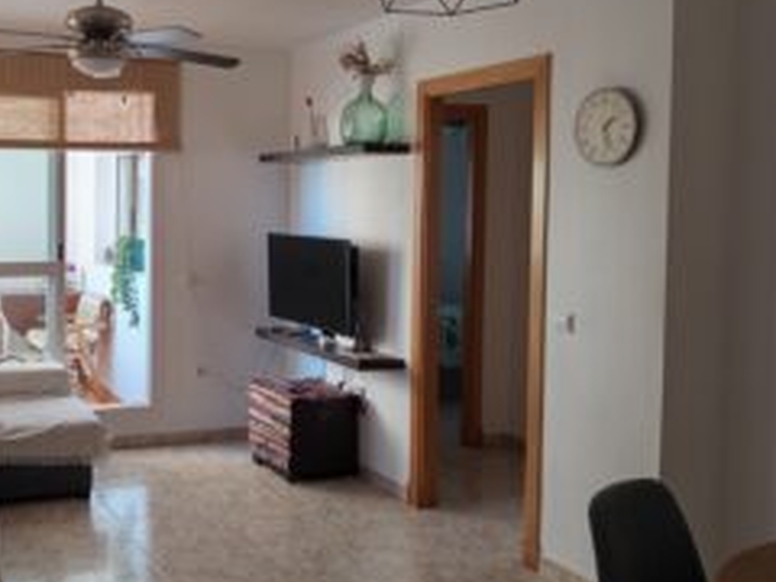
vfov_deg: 35.8
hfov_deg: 44.3
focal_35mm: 40
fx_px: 897
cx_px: 146
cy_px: 233
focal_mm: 5.24
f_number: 1.7
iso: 287
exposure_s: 1/50
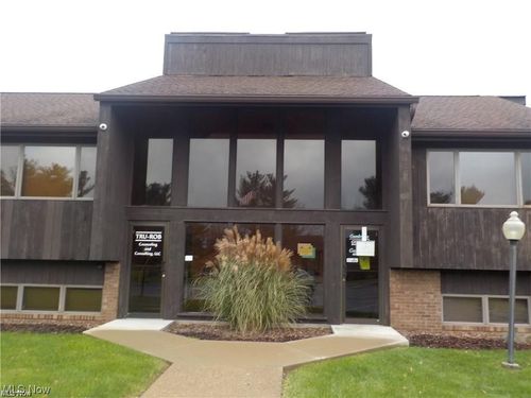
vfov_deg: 46.8
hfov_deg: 60.0
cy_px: 199
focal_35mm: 30
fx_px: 460
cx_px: 266
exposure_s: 1/60
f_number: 3.3
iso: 125
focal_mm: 4.1
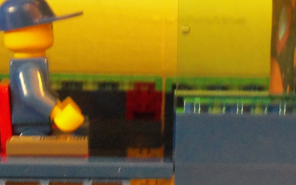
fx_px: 1194
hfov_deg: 14.1
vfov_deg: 8.8
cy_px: 214
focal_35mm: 148
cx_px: 104
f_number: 3.8
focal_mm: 8.7
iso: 400
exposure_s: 1/2
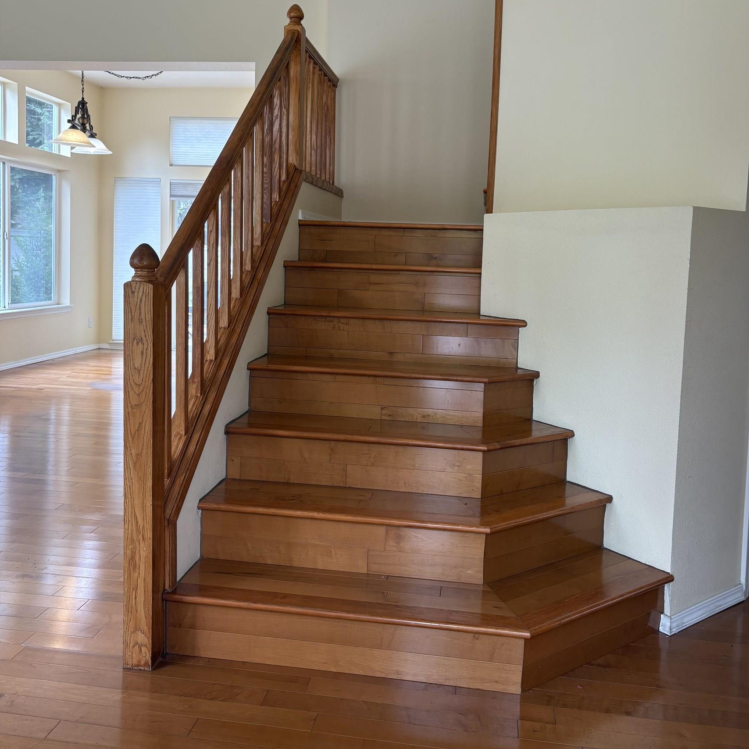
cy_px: 300
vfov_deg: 52.2
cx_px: 375
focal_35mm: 31
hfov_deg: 52.5
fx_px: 759
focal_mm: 5.96
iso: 100
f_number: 1.6
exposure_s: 1/122
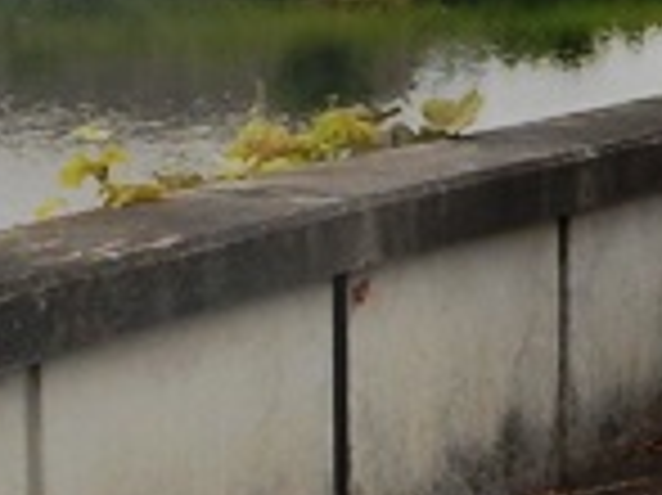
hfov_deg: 12.0
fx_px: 3057
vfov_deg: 9.2
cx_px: 880
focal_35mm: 160
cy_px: -22
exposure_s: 1/250
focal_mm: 4.3
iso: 125
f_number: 2.8
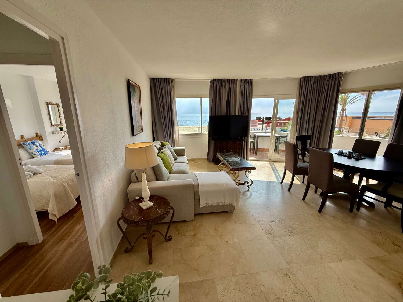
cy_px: 151
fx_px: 163
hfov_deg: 102.1
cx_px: 202
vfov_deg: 85.7
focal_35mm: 14
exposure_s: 1/1285
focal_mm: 2.22
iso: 64
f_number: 2.2
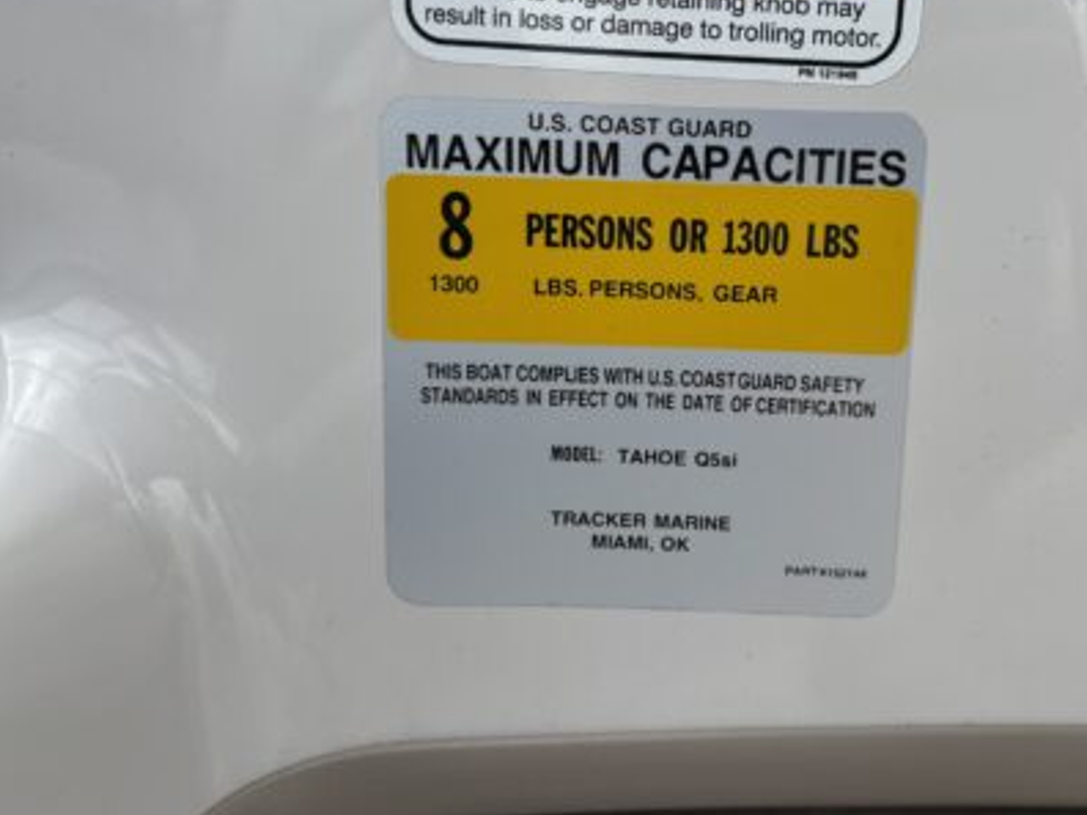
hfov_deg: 52.1
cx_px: 679
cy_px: 291
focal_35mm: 35
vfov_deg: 40.3
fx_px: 1099
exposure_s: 1/1721
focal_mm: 5.96
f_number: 1.6
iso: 50
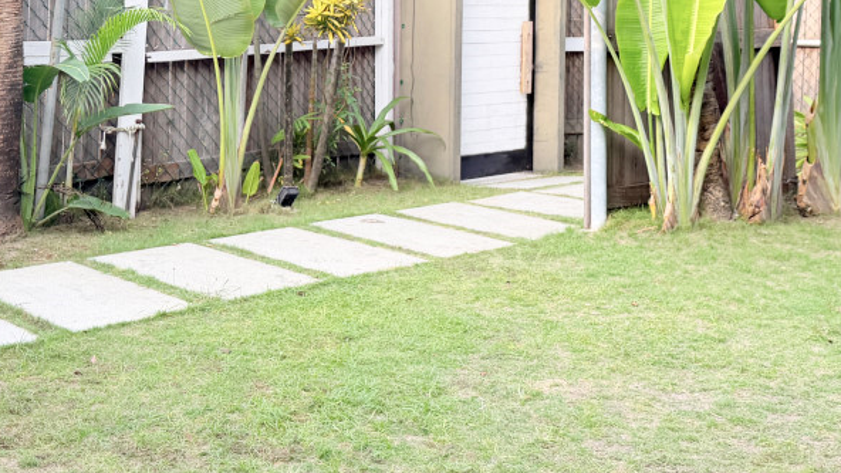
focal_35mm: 53
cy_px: 47
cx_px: 365
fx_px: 1182
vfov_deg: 22.1
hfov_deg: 39.1
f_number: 1.78
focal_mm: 6.76
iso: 80
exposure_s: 1/175
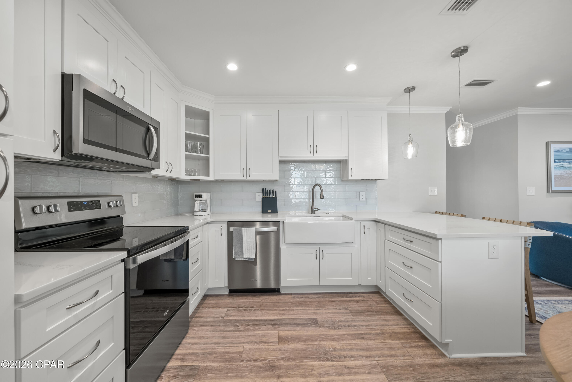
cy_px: 191
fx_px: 207
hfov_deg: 108.3
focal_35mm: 13
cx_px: 286
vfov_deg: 85.5
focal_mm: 13
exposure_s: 1/4
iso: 250
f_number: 7.1
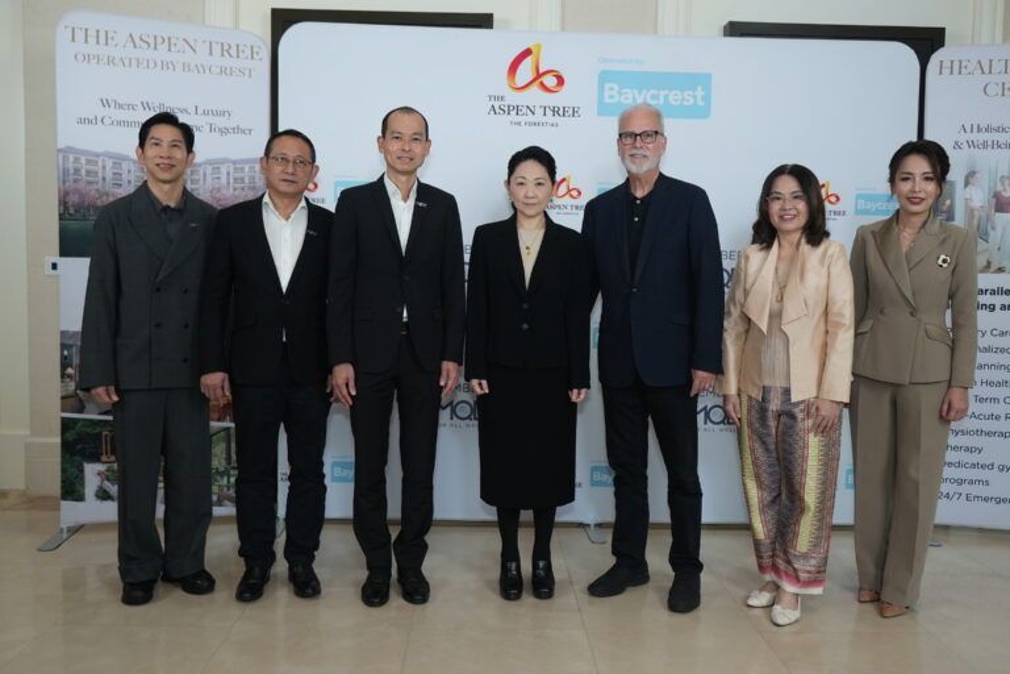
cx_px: 505
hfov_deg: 61.9
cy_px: 337
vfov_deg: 43.6
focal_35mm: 30
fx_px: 842
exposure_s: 1/200
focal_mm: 20
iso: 400
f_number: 2.8
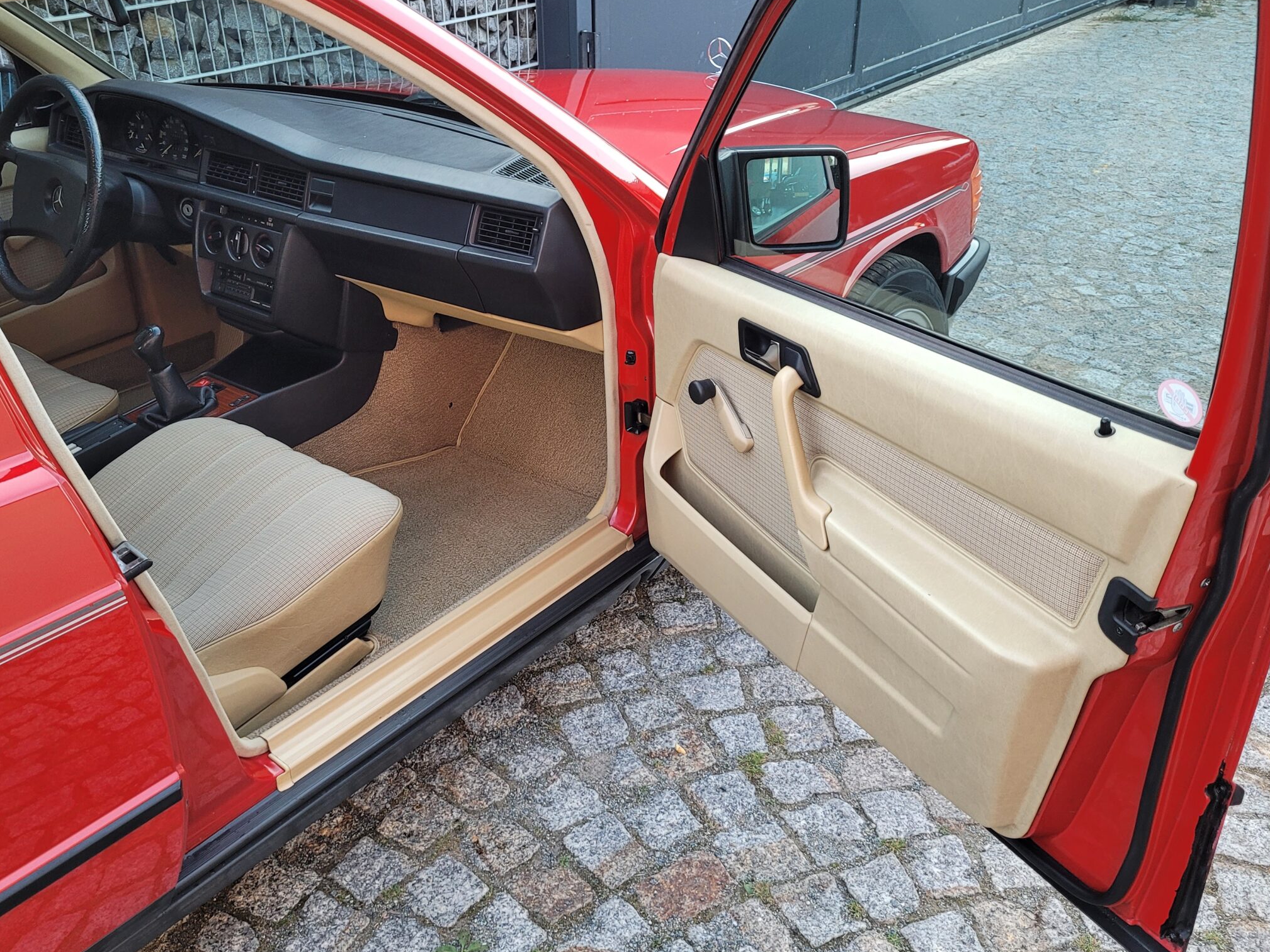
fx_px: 1211
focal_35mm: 33
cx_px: 553
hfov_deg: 55.2
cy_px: 464
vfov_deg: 42.9
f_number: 1.8
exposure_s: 1/100
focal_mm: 5.4
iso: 200
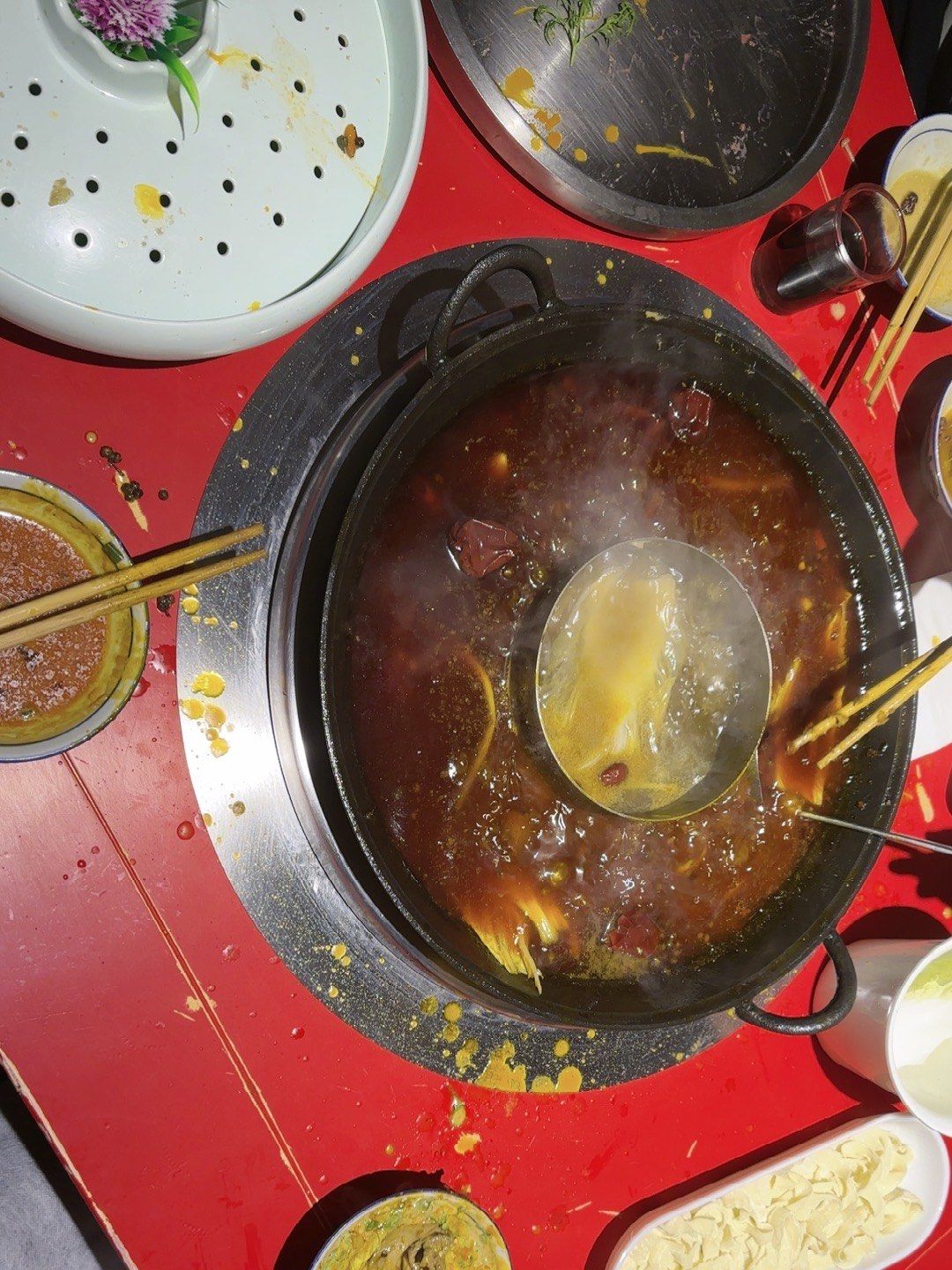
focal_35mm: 24
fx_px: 880
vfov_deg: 71.6
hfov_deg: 56.8
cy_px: 635
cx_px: 476
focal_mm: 6.86
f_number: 1.78
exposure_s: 1/100
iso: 100
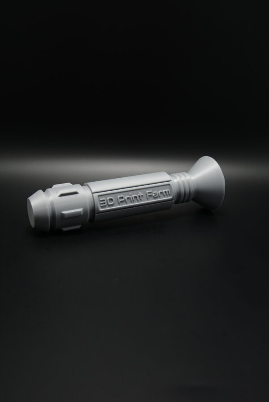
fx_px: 470
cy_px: 201
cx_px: 134
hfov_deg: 31.9
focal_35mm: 42
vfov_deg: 46.4
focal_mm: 28
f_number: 4
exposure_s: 1/60
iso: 720
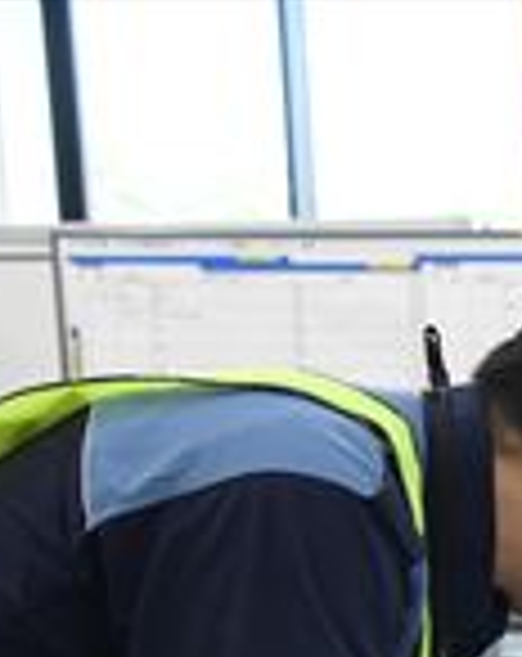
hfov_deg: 9.8
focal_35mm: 145
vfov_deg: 13.0
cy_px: 745
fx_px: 2812
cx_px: 1053
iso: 3200
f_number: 5.6
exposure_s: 1/640
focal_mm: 30
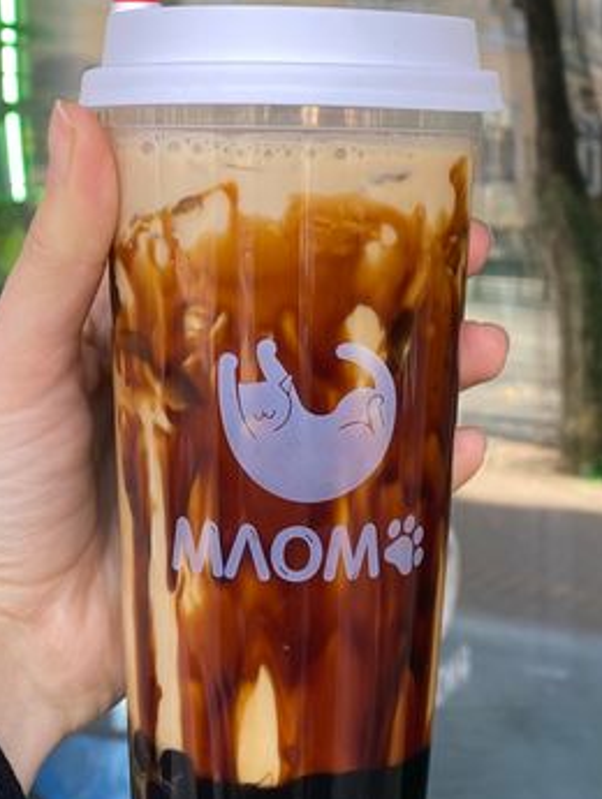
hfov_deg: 44.3
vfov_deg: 56.4
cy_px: 471
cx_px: 282
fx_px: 740
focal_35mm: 32
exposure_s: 1/110
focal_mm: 4.25
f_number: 1.8
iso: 32
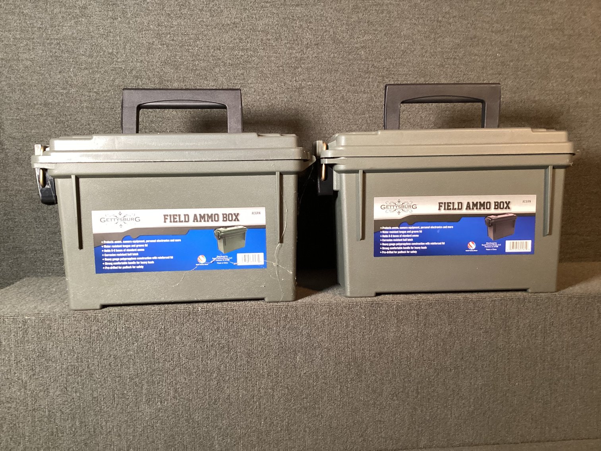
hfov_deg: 58.3
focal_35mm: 31
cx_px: 300
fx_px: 538
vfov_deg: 45.4
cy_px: 226
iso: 200
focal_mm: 3.3
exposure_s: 1/50
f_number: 2.4
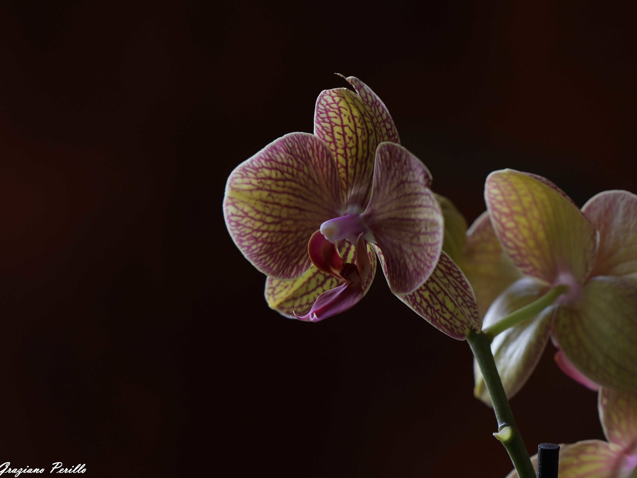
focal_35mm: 325
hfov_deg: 6.1
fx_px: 5981
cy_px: 239
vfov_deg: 4.6
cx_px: 354
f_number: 5
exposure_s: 1/200
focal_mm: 200
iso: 800
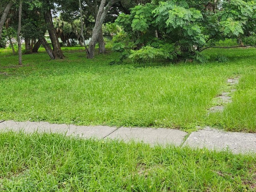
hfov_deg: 48.7
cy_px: 51
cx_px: 154
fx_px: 281
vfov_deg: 36.9
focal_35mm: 38
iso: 25
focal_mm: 5.54
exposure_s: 1/340
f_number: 1.8
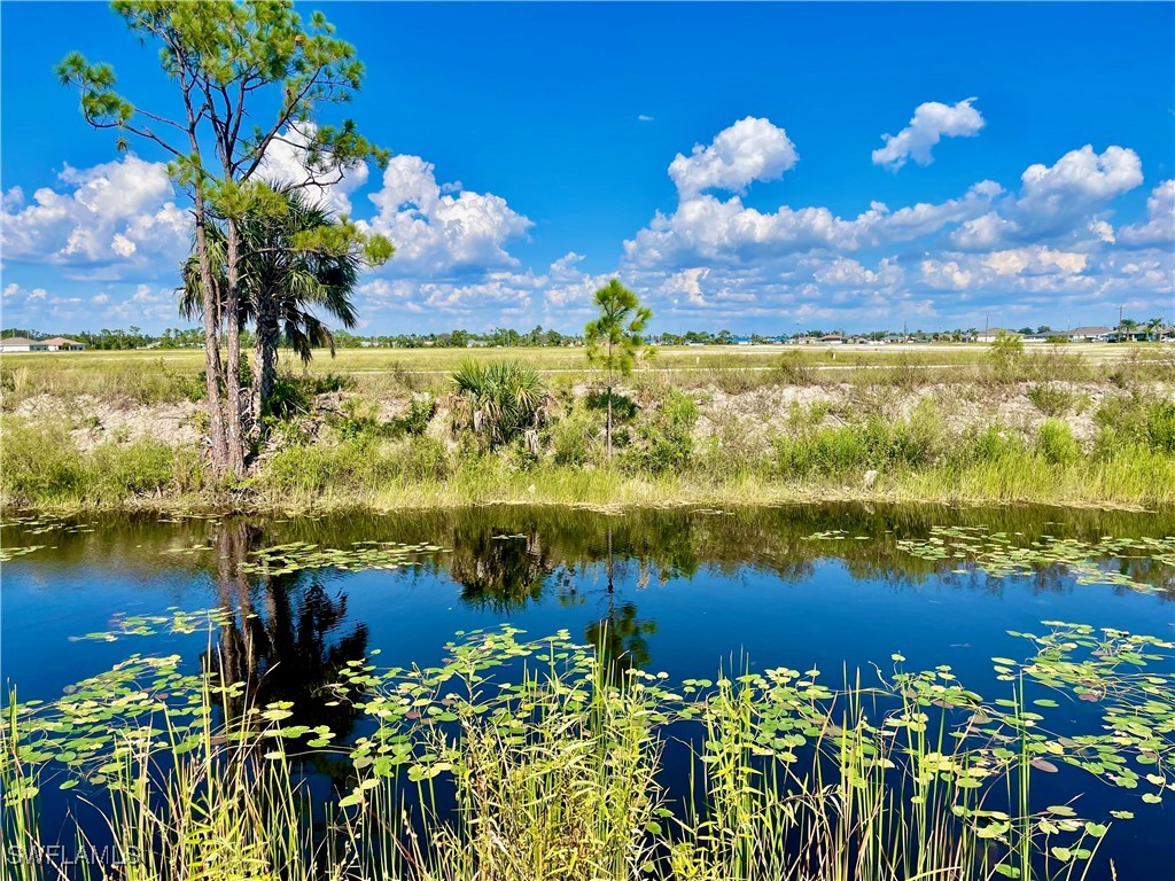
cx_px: 588
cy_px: 440
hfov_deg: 67.3
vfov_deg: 53.1
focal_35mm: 26
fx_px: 883
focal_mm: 4.2
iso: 32
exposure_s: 1/3610
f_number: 1.6
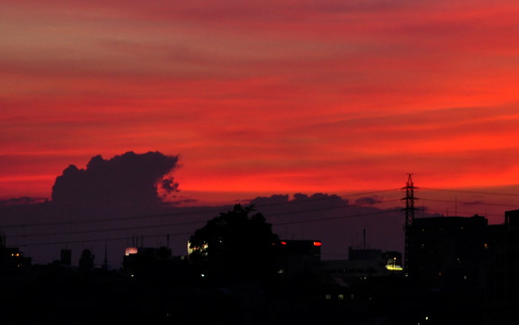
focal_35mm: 241
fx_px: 3408
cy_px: 85
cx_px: 464
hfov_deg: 8.7
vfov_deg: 5.4
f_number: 8
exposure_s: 1/15
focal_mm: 85
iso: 800
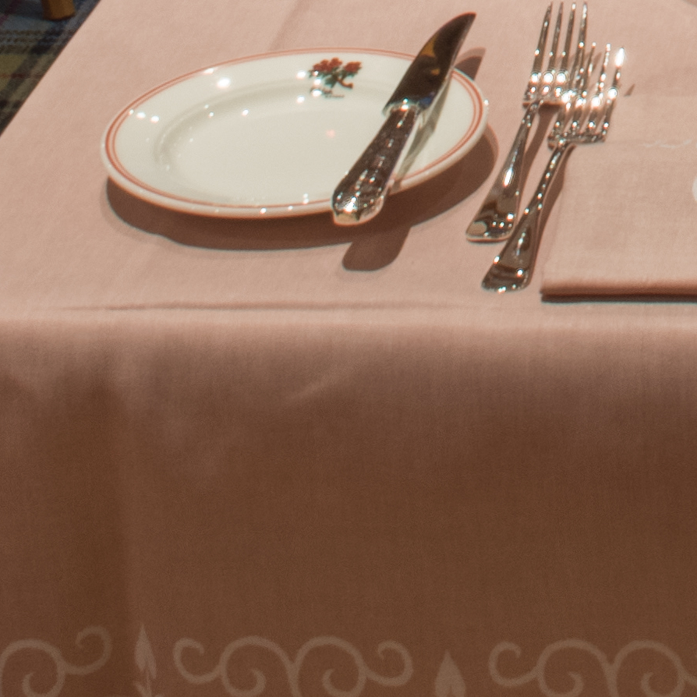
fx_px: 3827
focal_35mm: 168
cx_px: 1169
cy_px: -1198
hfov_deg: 10.0
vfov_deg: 9.0
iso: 320
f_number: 22
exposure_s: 4
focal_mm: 24
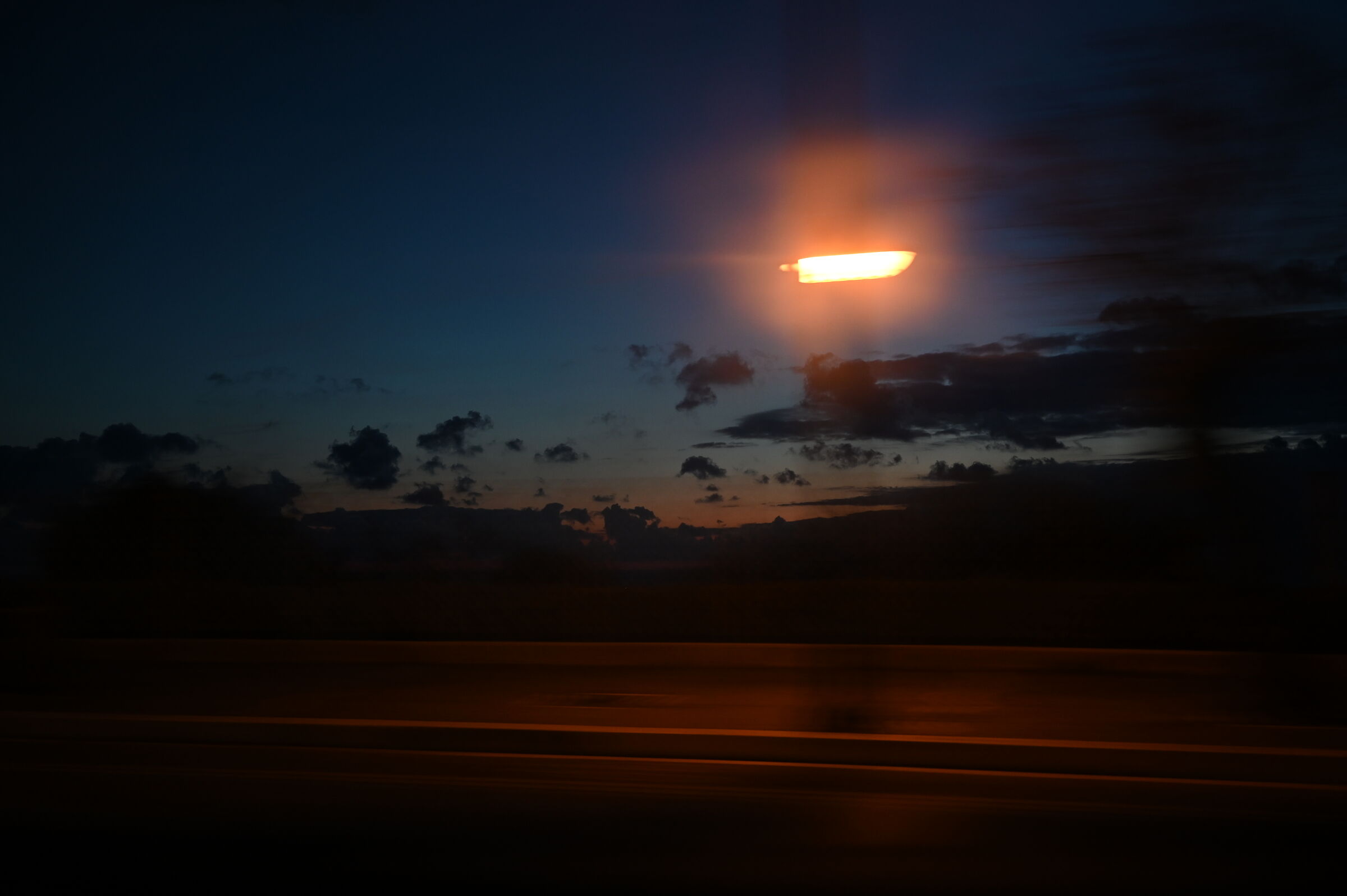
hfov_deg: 49.6
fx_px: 1458
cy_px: 448
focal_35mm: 39
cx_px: 674
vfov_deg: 34.2
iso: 1250
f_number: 4
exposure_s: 1/20
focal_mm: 39
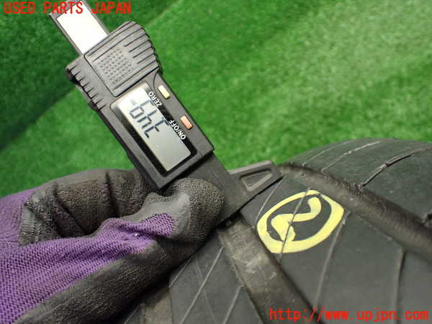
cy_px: 162
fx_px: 374
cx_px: 216
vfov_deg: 46.8
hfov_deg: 60.0
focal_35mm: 30
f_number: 2.3
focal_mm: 5.4
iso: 640
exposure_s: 1/125
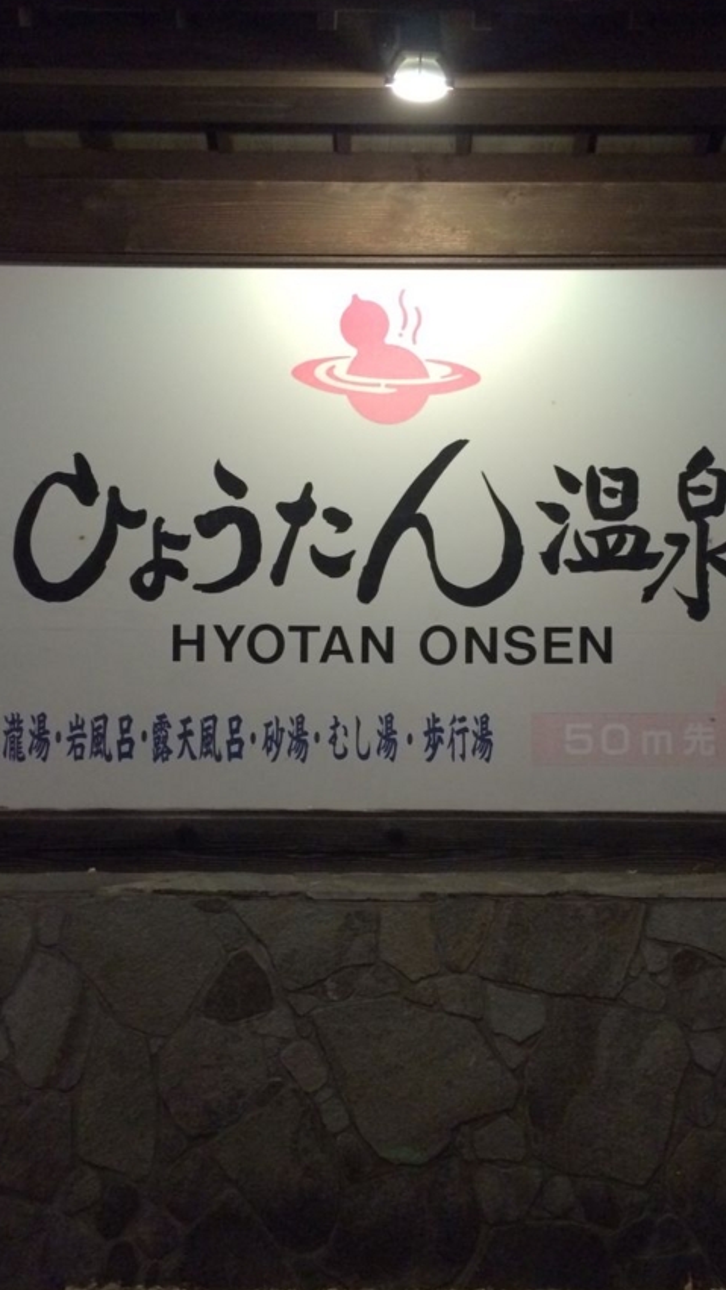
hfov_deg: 31.2
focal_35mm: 38
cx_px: 402
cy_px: 644
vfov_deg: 52.8
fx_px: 1300
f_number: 2.2
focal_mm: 4.15
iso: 320
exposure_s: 1/30
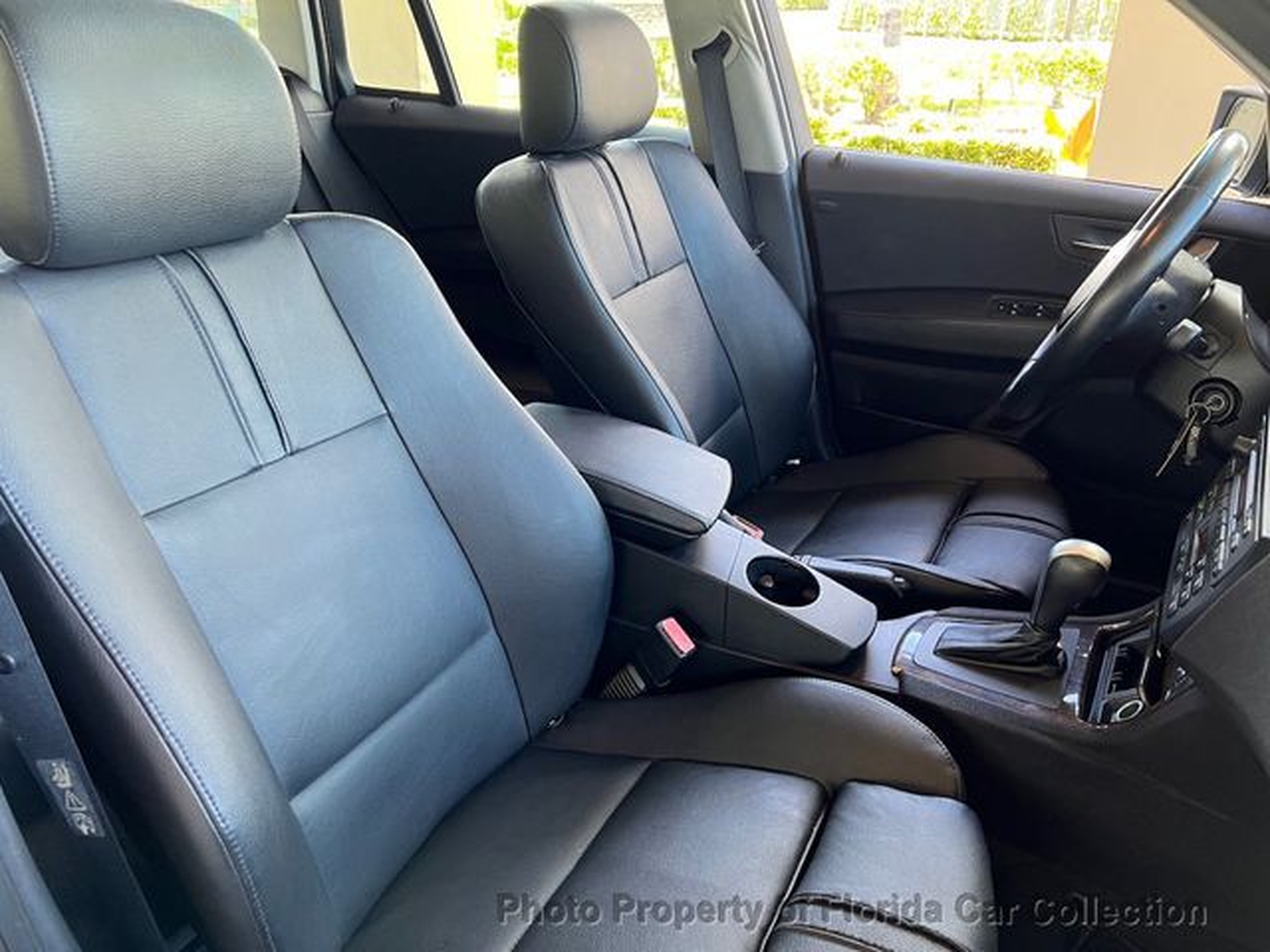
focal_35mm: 26
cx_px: 635
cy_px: 476
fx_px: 954
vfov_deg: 53.1
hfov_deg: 67.3
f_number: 1.5
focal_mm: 5.7
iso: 125
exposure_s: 1/71
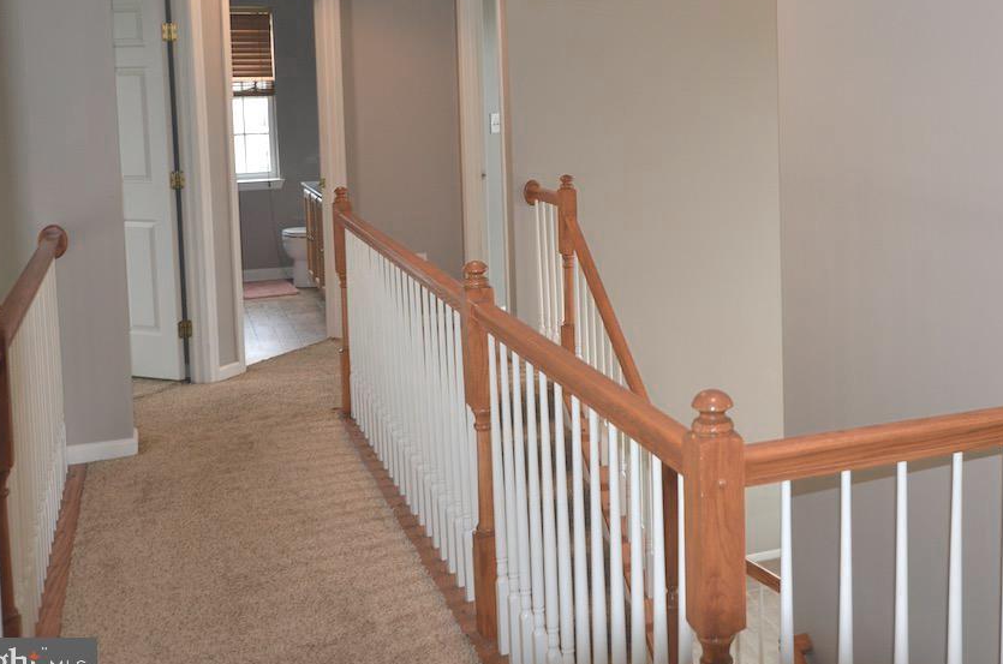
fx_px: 1279
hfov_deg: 42.0
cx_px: 700
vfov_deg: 28.8
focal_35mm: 46
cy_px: 183
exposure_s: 1/60
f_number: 3.5
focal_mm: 20
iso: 560
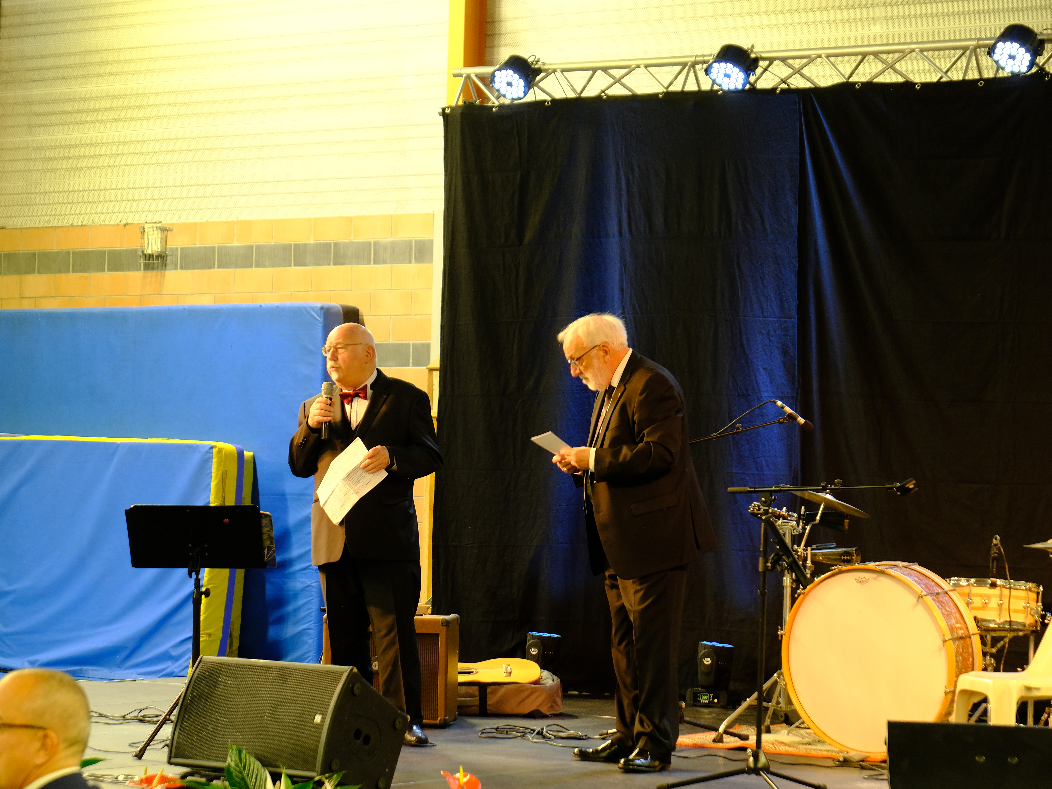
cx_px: 483
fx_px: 2917
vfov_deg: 15.4
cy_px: 395
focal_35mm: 96
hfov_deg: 20.4
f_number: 5
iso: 800
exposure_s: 1/28
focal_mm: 58.9
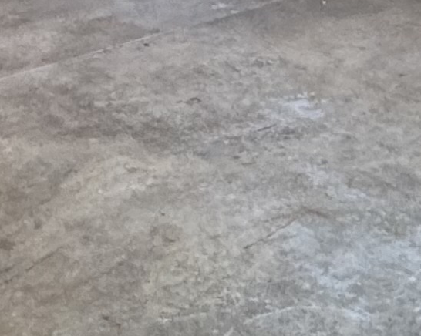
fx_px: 1258
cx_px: 172
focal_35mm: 101
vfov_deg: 12.7
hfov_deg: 19.0
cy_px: -403
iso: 250
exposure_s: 1/99
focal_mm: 2.22
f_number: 2.2
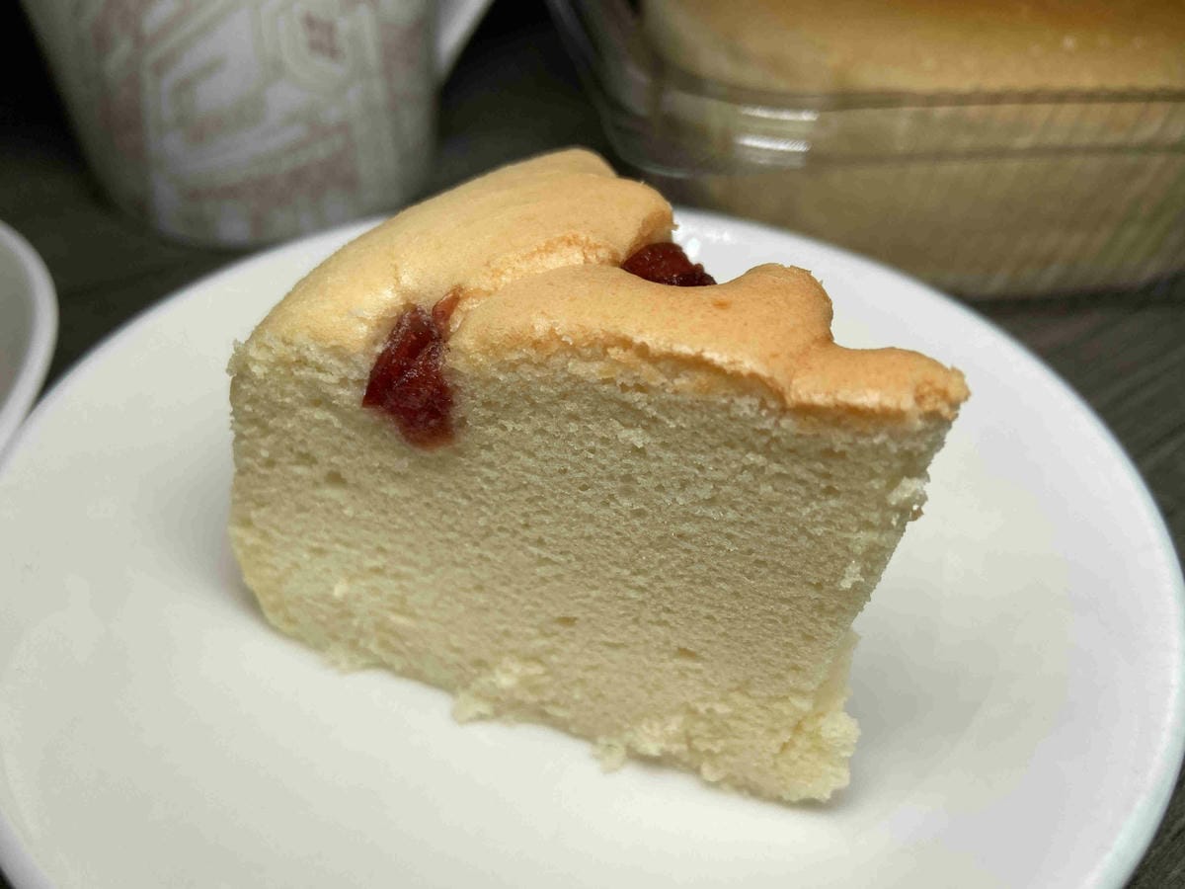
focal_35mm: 26
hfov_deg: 67.3
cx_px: 592
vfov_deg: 53.1
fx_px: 890
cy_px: 444
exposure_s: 1/890
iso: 32
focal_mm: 4.25
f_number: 1.8
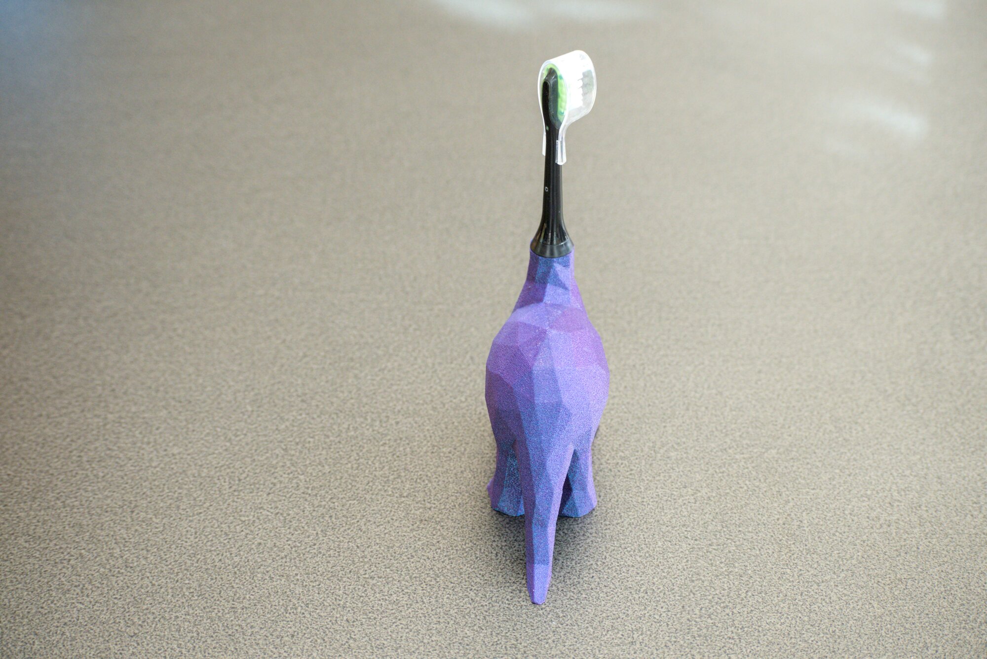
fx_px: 2249
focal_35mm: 82
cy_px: 330
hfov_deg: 24.7
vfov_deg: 16.7
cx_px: 494
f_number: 4
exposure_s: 1/125
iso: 800
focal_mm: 55
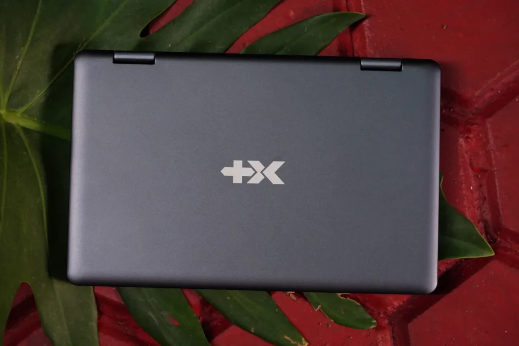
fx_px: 1298
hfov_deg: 22.6
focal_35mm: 90
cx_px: 260
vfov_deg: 15.2
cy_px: 173
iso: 5000
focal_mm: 90
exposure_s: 1/100
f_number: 5.6
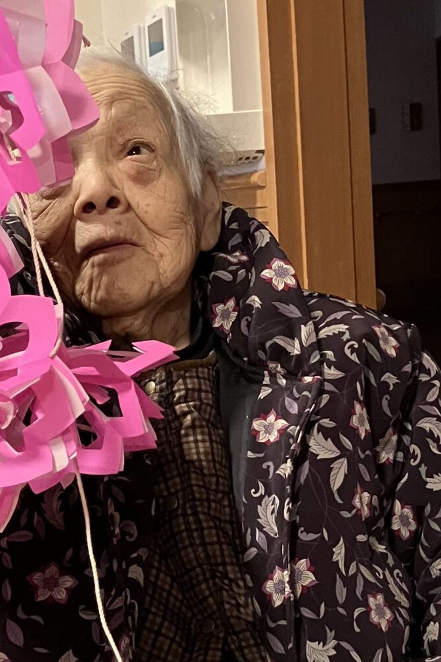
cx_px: 91
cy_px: 428
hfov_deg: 18.3
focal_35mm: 74
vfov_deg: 27.2
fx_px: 1359
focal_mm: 3.99
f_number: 1.8
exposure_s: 1/60
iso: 250
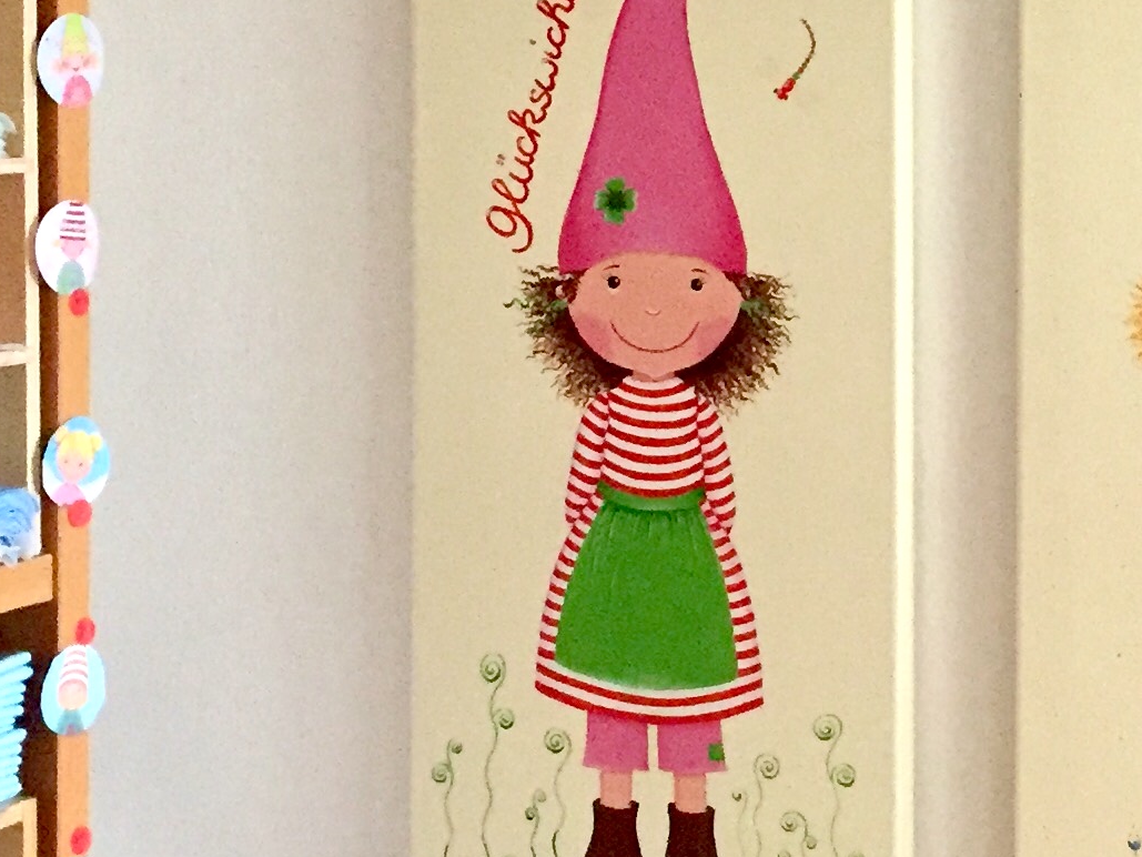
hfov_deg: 20.3
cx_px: 1249
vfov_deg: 15.9
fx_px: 3035
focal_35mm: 92
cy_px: 142
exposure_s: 1/25
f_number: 2.2
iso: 250
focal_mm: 4.15
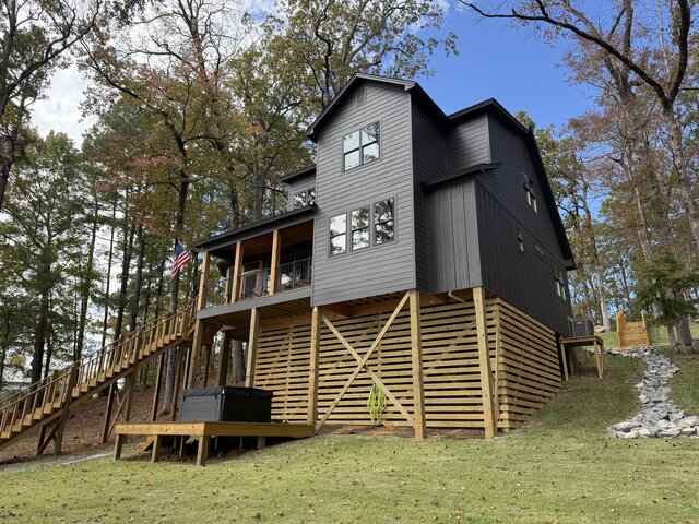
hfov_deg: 71.6
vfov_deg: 56.8
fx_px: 485
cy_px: 262
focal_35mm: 24
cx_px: 350
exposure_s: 1/1046
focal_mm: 6.76
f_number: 1.78
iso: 100
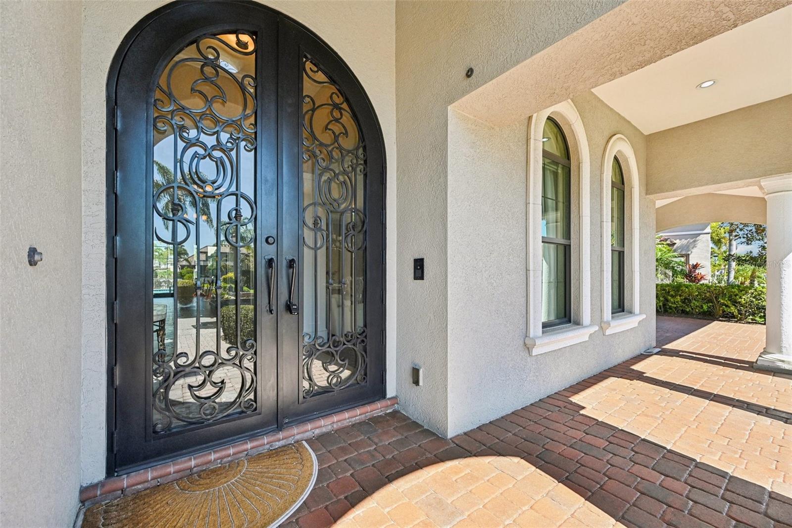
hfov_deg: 104.3
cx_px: 396
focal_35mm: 14
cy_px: 264
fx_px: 308
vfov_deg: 81.2
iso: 400
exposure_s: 1/250
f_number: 8
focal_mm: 14
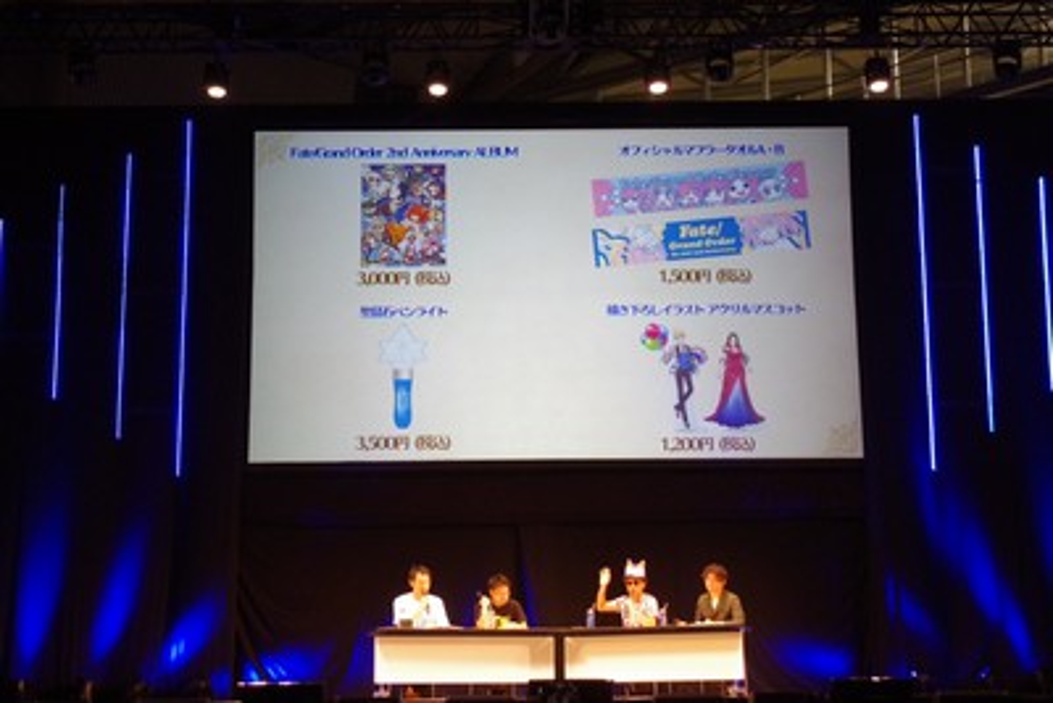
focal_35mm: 64
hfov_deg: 31.2
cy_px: 352
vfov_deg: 21.1
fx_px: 1887
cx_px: 526
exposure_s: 1/80
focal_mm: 43
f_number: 8
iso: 1600
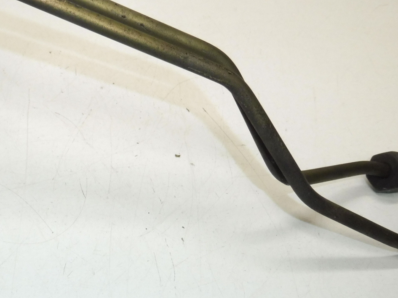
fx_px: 598
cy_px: 162
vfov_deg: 28.0
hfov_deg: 35.8
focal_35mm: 52
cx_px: 88
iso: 200
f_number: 3.5
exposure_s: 1/200
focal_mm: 4.3
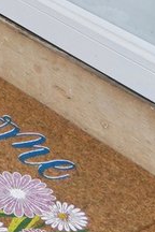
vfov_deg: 10.3
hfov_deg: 7.8
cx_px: -323
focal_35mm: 152
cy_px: -437
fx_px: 982
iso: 400
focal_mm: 16
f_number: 8
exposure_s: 1/160
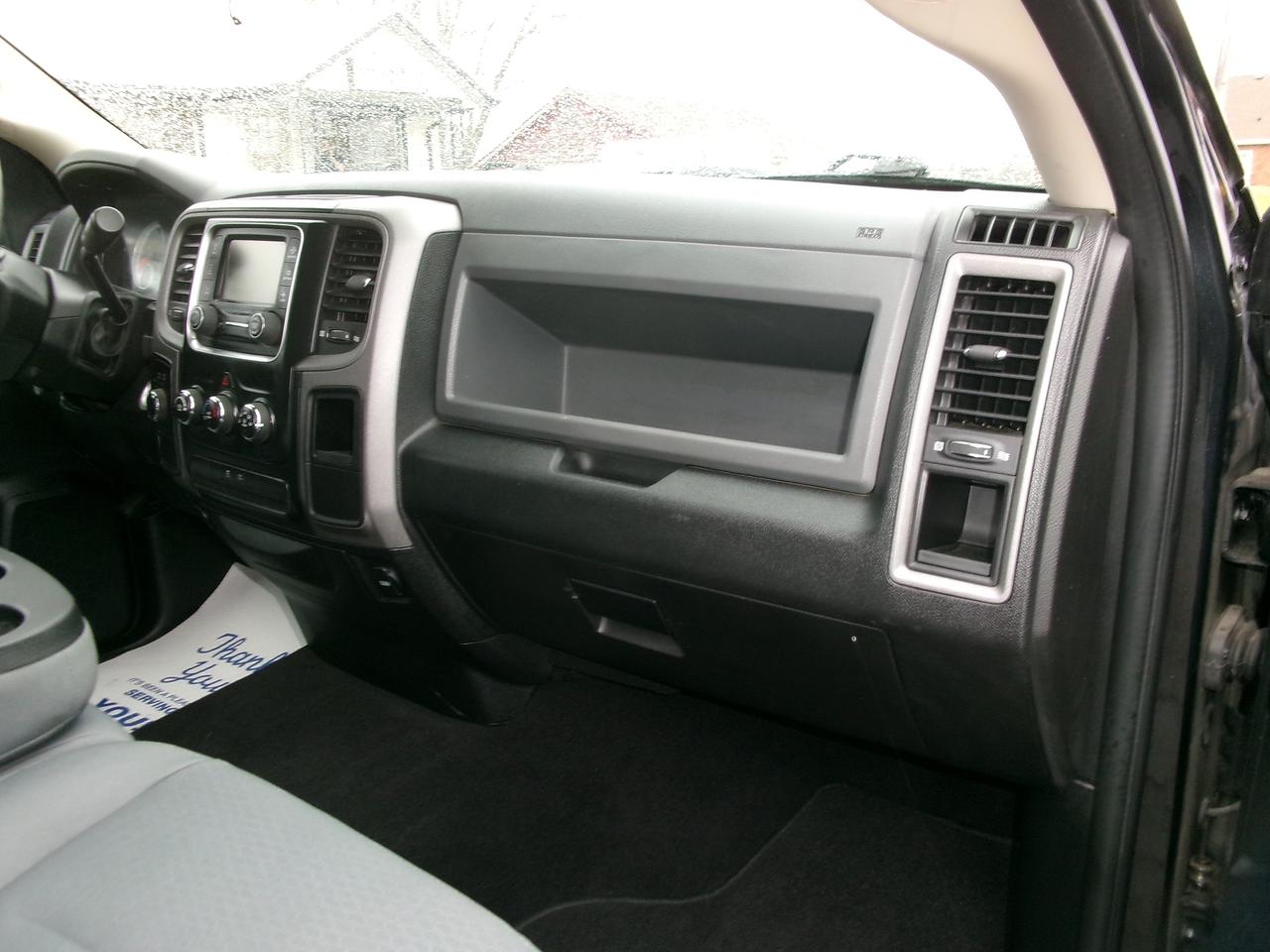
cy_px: 476
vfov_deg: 49.7
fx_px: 1027
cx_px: 635
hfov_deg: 63.4
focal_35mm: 28
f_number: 3.9
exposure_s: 1/34
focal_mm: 5.1
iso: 320
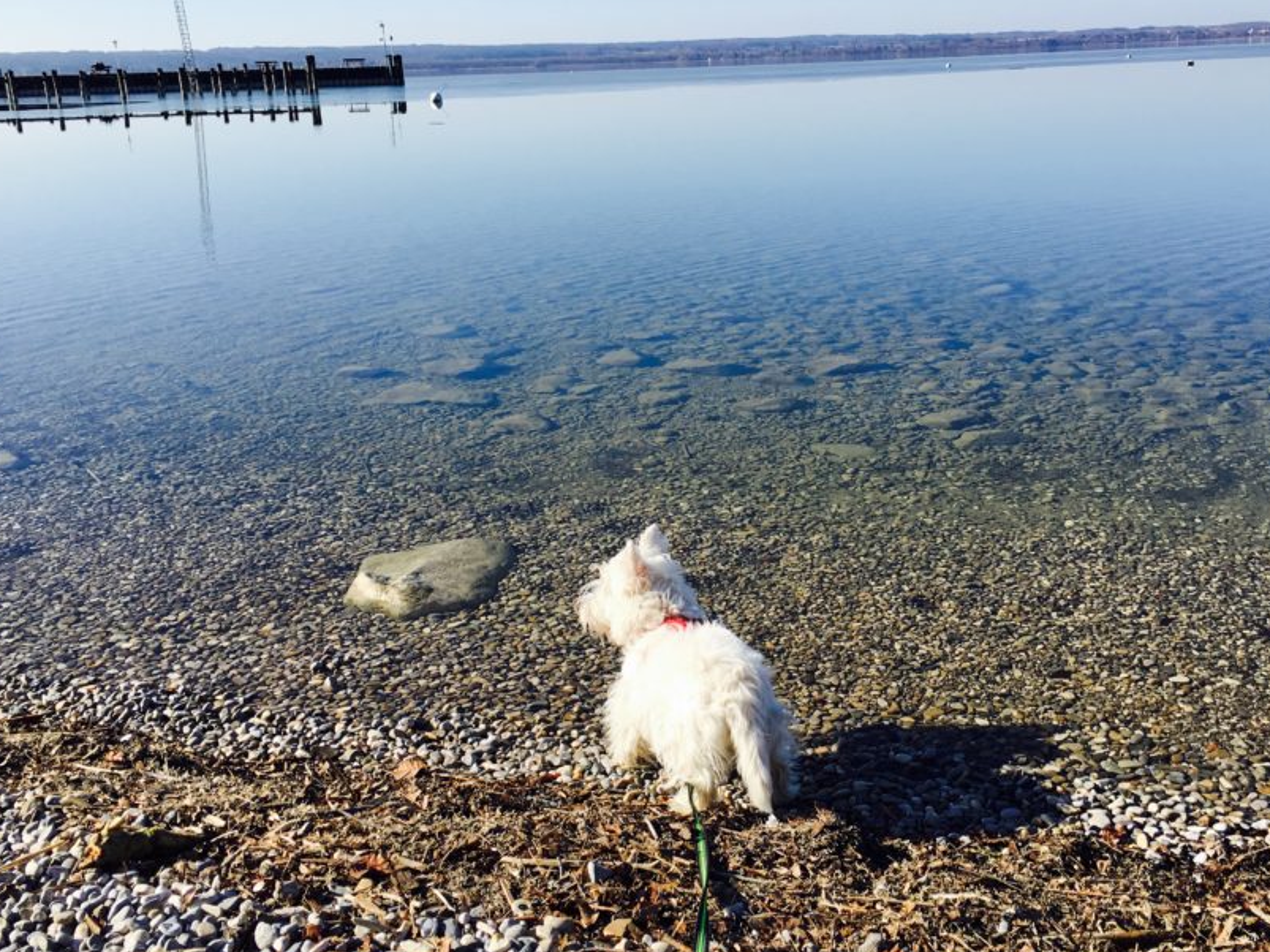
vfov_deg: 38.6
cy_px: 440
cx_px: 712
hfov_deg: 50.0
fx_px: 1357
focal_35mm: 37
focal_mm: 4.15
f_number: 2.2
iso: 25
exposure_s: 1/1374
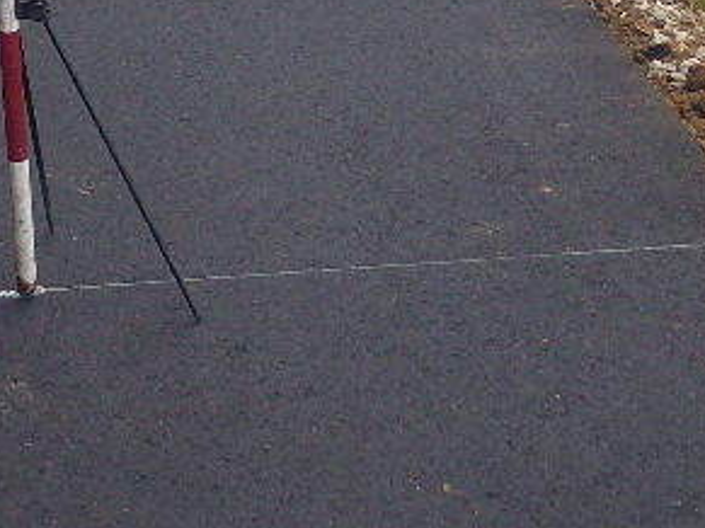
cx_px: 19
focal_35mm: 110
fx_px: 2239
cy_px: -342
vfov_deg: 12.6
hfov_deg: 17.5
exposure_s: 1/250
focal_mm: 4.5
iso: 250
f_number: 2.8
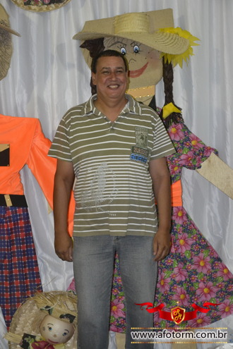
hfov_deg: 22.6
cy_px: 174
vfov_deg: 33.4
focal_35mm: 60
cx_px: 116
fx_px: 582
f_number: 4.5
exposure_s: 1/60
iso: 3200
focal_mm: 40
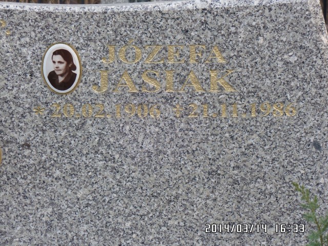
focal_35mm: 114
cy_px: 123
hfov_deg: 17.3
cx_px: 164
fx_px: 1080
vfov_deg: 13.0
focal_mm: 20.3
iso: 100
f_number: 4
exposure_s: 1/60
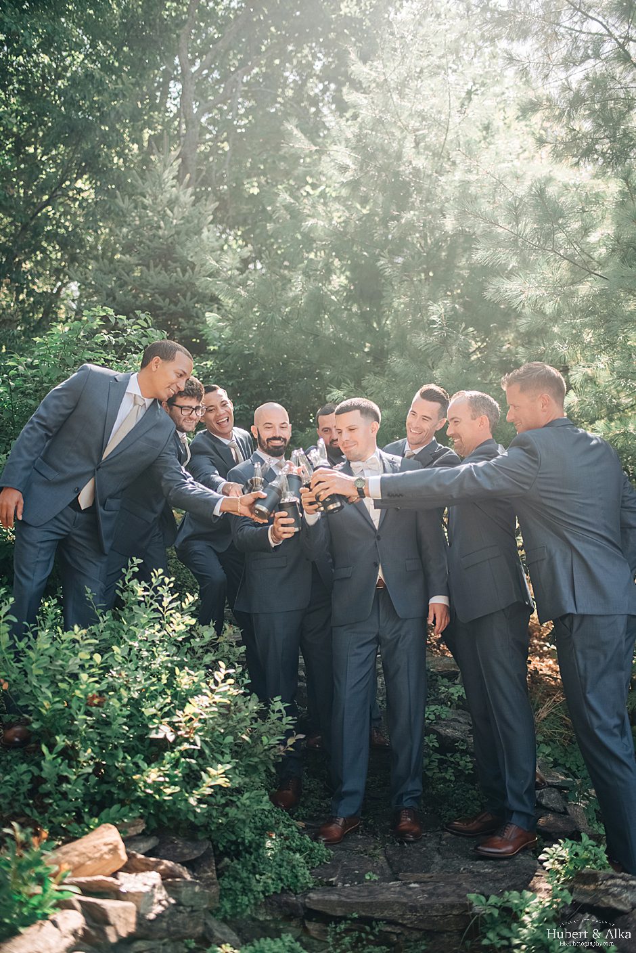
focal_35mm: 35
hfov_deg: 37.9
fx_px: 927
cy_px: 476
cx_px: 318
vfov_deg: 54.4
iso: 250
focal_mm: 35
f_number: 1.8
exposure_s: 1/1250
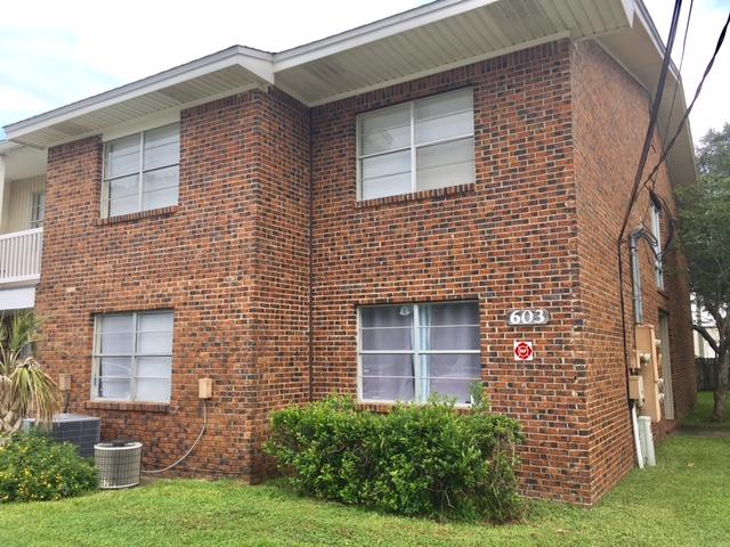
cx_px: 365
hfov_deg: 61.7
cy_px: 274
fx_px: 612
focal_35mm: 29
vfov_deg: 48.2
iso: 25
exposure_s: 1/463
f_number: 2.2
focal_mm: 4.15
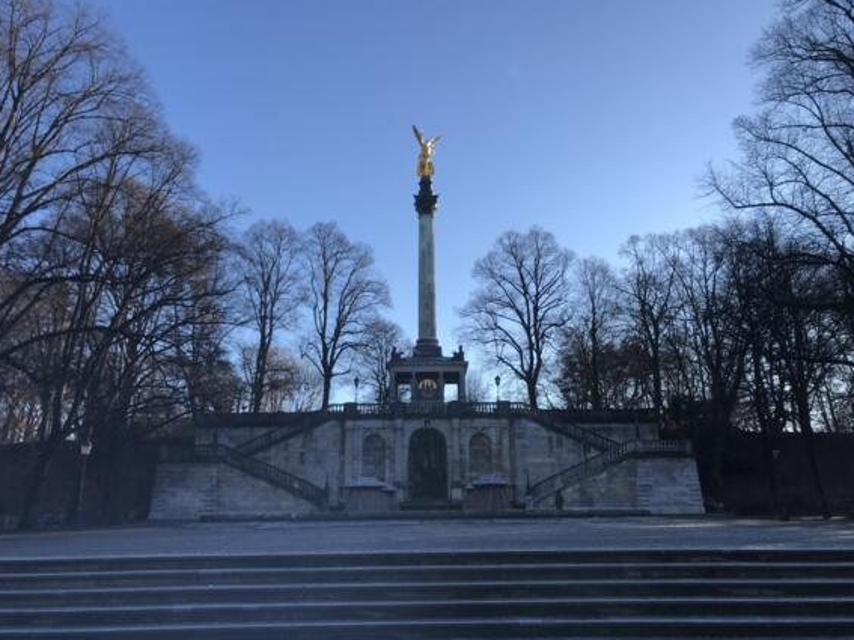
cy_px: 324
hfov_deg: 61.7
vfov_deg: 48.2
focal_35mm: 29
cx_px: 432
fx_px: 715
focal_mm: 3.99
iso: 20
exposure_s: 1/1212
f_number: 1.8
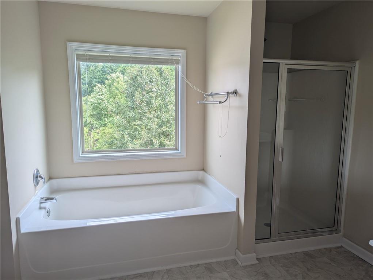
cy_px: 140
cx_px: 186
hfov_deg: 71.5
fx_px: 259
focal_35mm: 24
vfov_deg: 56.9
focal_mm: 6.81
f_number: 1.85
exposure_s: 1/105
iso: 41
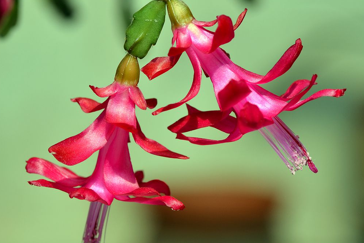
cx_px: 213
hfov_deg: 12.7
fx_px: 1638
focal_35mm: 162
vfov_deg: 8.5
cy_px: 125
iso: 200
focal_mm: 90
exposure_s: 1/800
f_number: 8
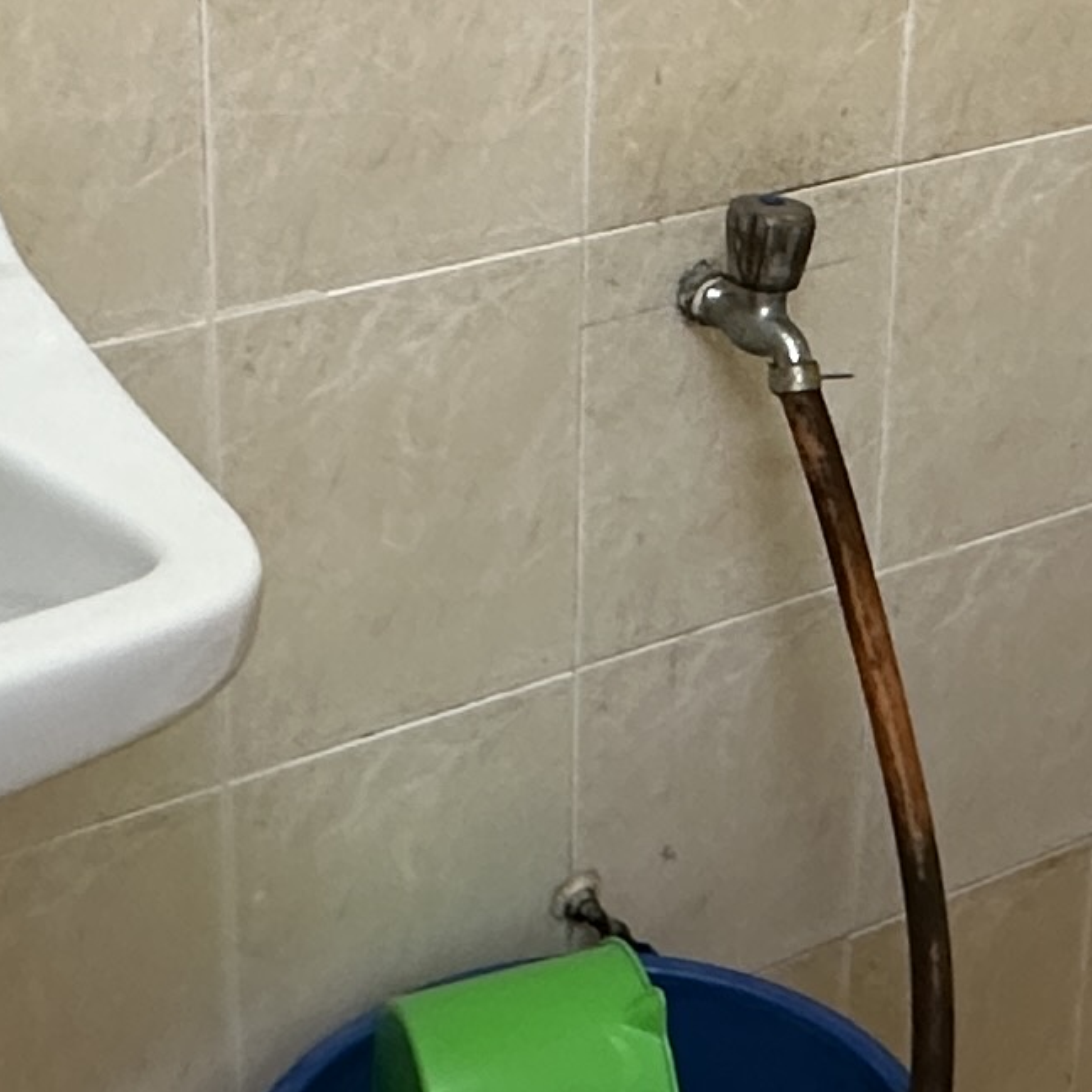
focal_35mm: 77
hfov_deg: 22.3
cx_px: 774
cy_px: 162
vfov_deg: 22.1
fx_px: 2748
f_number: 2.2
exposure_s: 1/50
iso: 320
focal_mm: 2.22
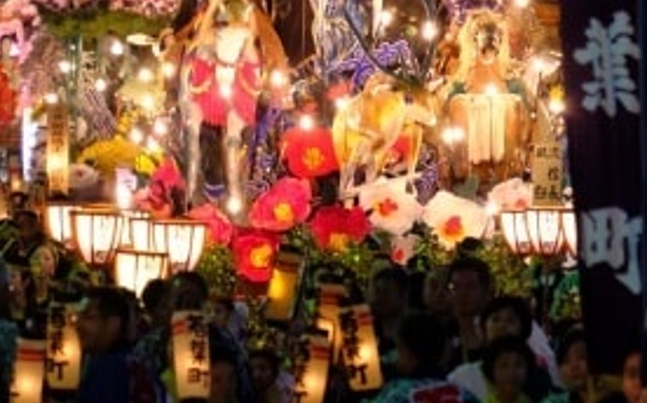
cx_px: -52
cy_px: 84
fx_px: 12492
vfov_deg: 1.8
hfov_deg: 3.0
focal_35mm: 709
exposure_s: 1/150
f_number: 4.8
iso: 5000
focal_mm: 200
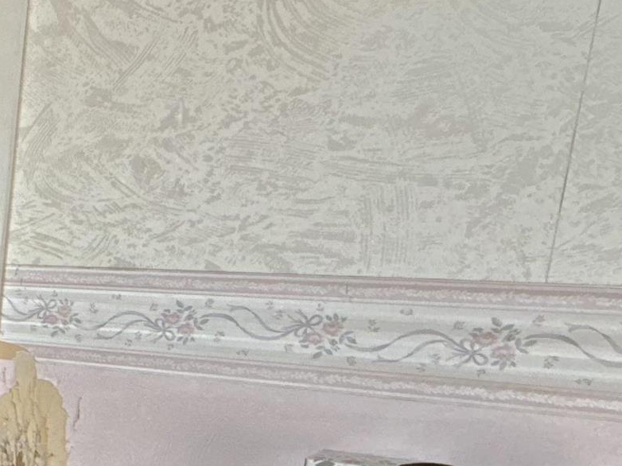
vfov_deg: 25.9
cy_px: 391
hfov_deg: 22.3
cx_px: -476
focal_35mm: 55
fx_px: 988
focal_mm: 2.22
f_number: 2.2
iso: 160
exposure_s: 1/99
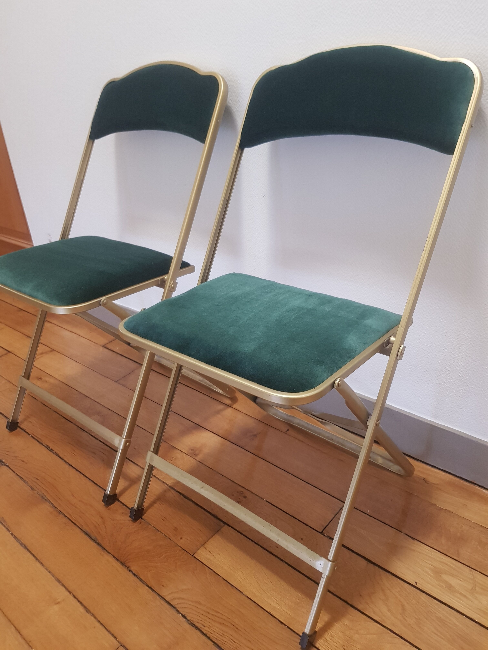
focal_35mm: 26
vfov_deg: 67.3
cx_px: 244
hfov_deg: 53.1
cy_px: 325
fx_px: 489
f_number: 1.7
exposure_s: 1/25
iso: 250
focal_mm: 4.2
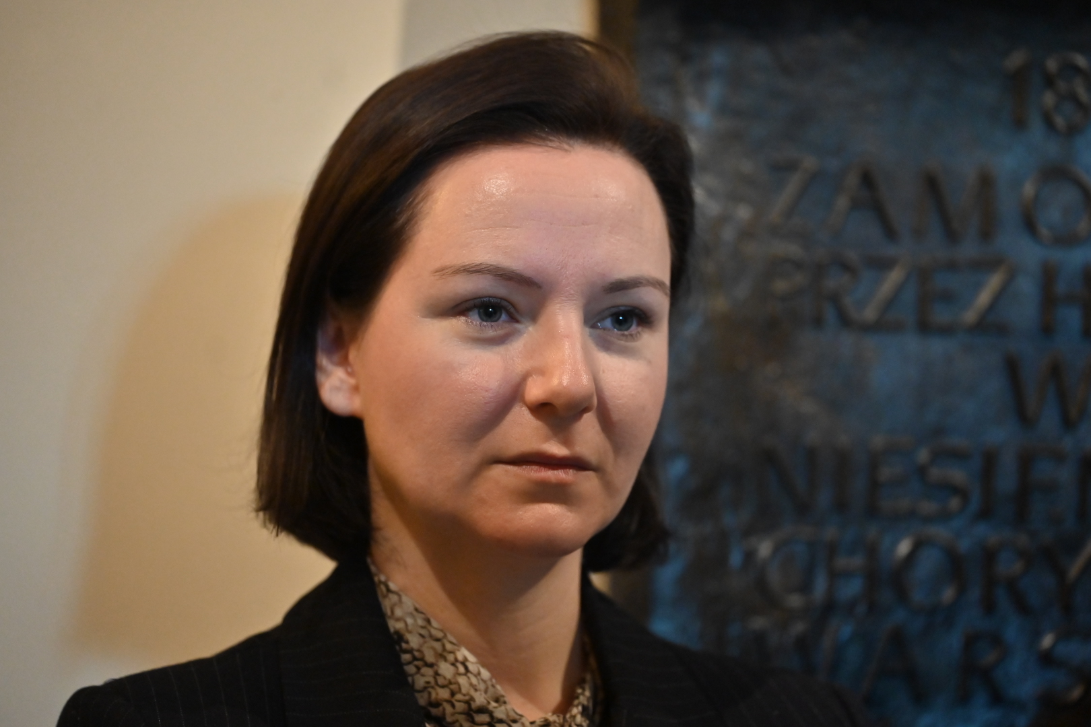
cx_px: 546
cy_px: 364
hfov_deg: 12.1
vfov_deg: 8.1
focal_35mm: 170
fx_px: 5152
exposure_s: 1/200
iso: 3600
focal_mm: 170
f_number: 2.8
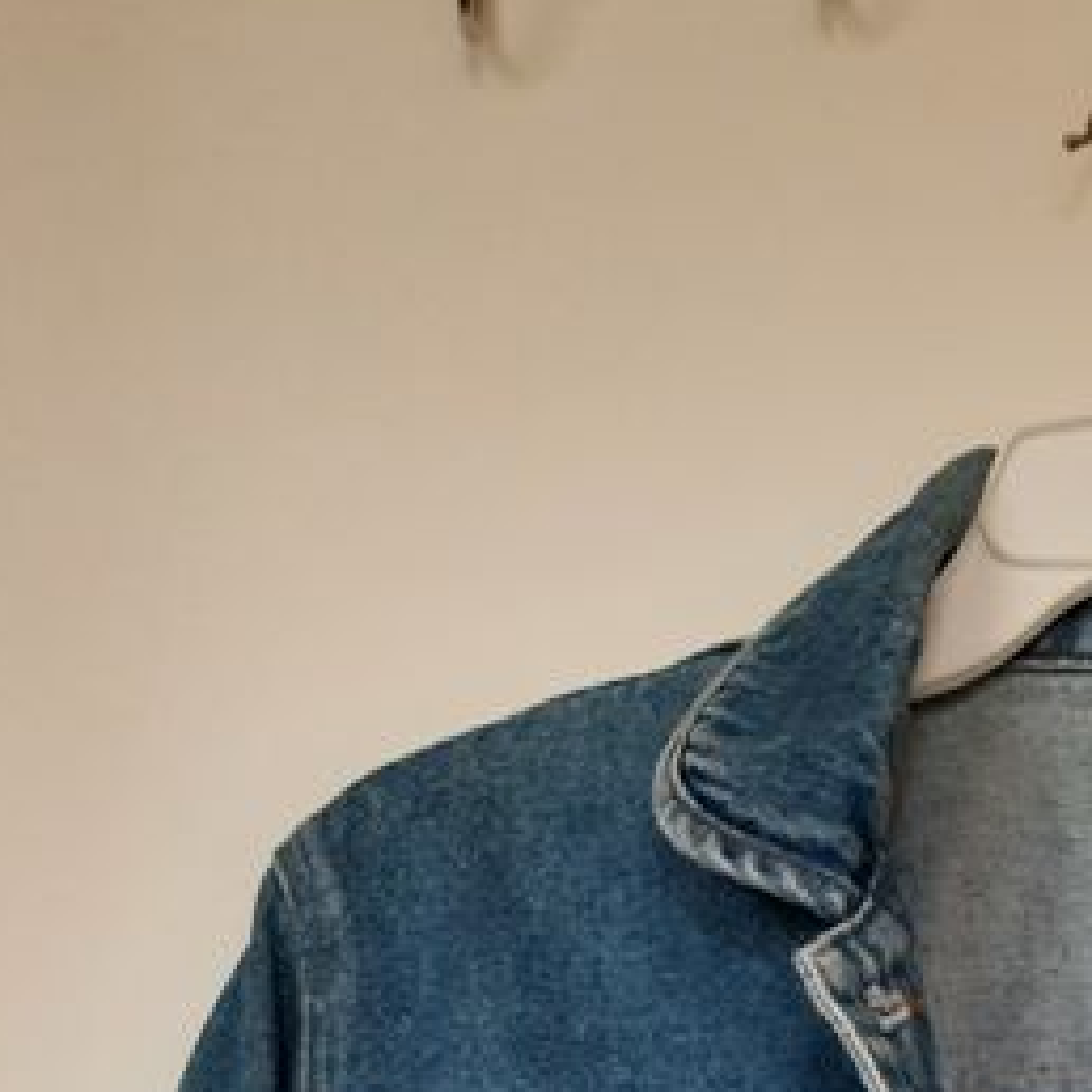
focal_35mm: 89
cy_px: 1833
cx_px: 1155
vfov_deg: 16.9
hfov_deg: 18.8
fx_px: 3176
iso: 250
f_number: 1.7
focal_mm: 3.92
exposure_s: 1/25
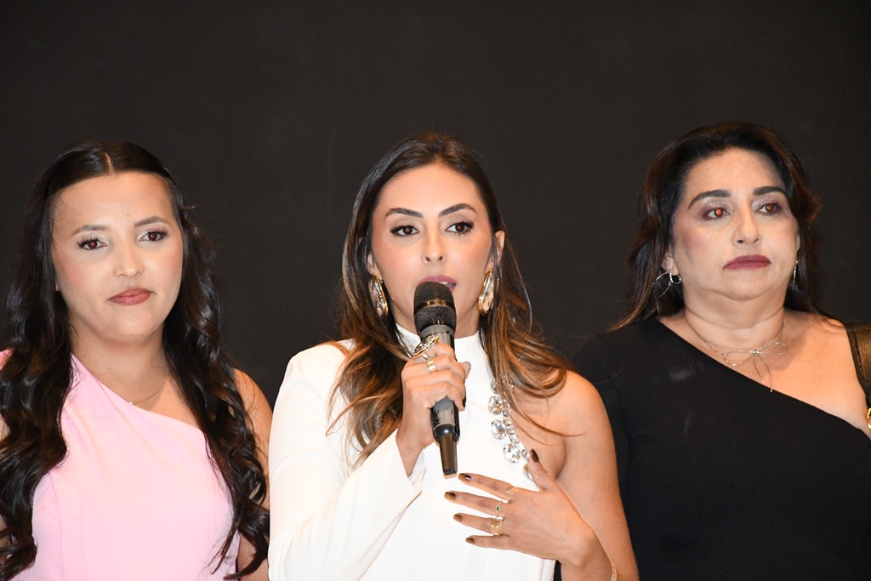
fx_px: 4428
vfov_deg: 7.5
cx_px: 436
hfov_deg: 11.2
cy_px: 290
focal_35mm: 183
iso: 8000
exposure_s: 1/80
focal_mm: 122
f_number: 6.3
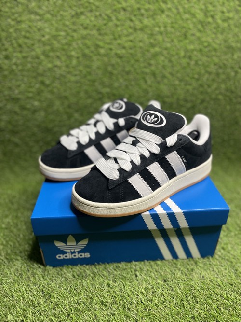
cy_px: 161
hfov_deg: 53.0
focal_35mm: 26
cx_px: 120
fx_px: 241
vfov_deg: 67.3
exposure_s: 1/121
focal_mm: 4.2
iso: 80
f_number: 1.6
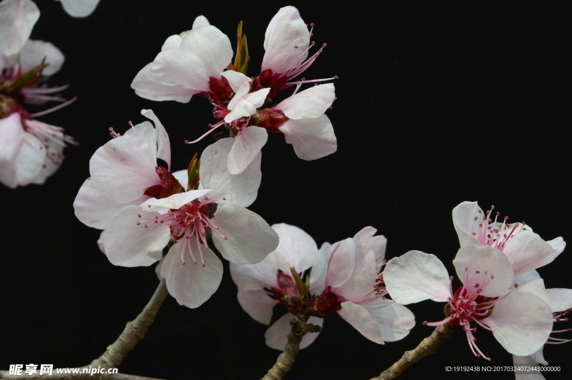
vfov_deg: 6.8
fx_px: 3215
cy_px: 190
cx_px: 286
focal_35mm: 202
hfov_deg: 10.2
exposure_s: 1/250
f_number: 18
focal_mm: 135
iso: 640
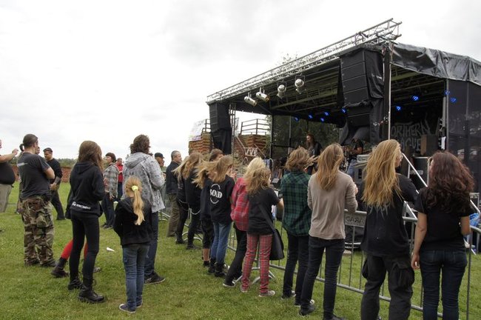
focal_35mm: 26
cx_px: 240
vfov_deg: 50.3
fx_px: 340
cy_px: 160
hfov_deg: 70.5
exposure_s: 1/80
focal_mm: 17
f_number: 9
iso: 100
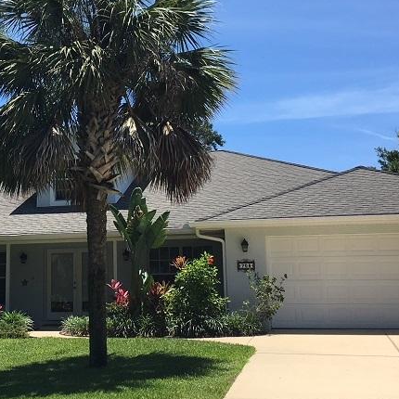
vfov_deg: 28.0
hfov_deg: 27.8
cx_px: 101
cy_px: 146
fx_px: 795
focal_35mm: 61
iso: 25
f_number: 2.2
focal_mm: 4.15
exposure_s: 1/1425
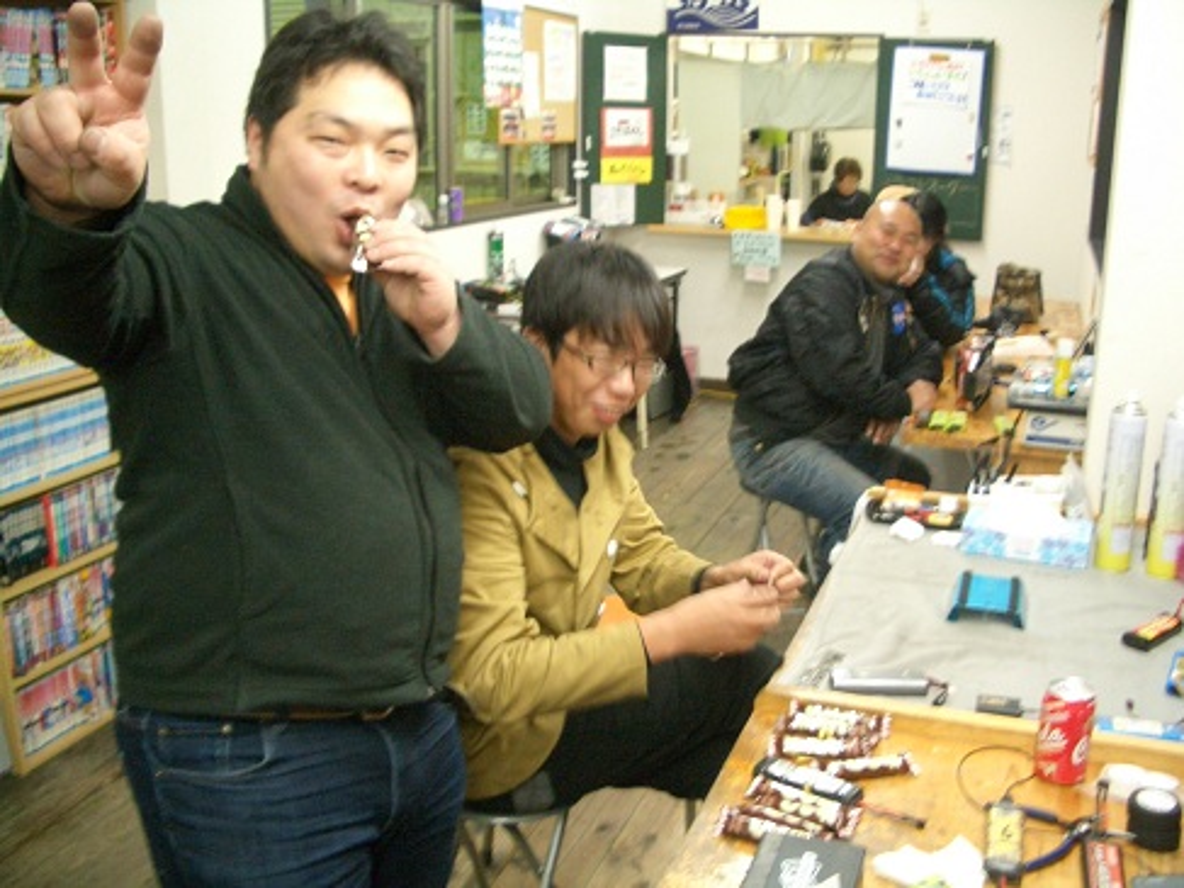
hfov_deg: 52.6
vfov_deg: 40.7
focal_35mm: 35
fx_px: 1197
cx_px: 592
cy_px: 444
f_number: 2.6
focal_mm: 5.8
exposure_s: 1/15
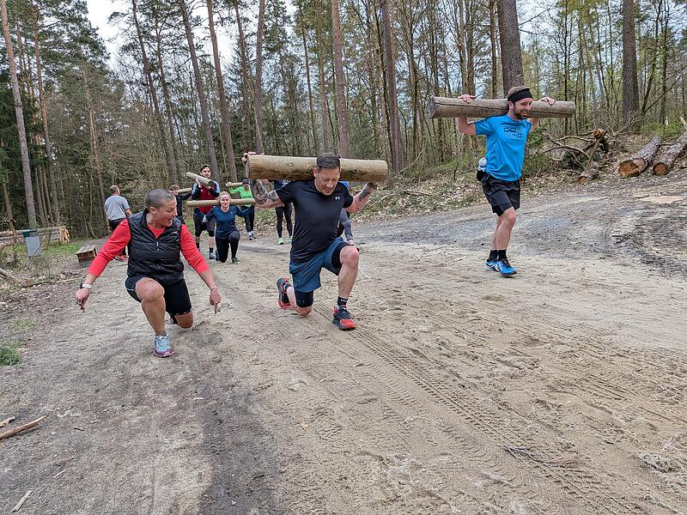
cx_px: 344
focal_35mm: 24
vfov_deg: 56.8
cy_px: 258
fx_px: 476
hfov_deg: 71.6
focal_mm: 4.53
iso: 26
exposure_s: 1/171
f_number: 1.7
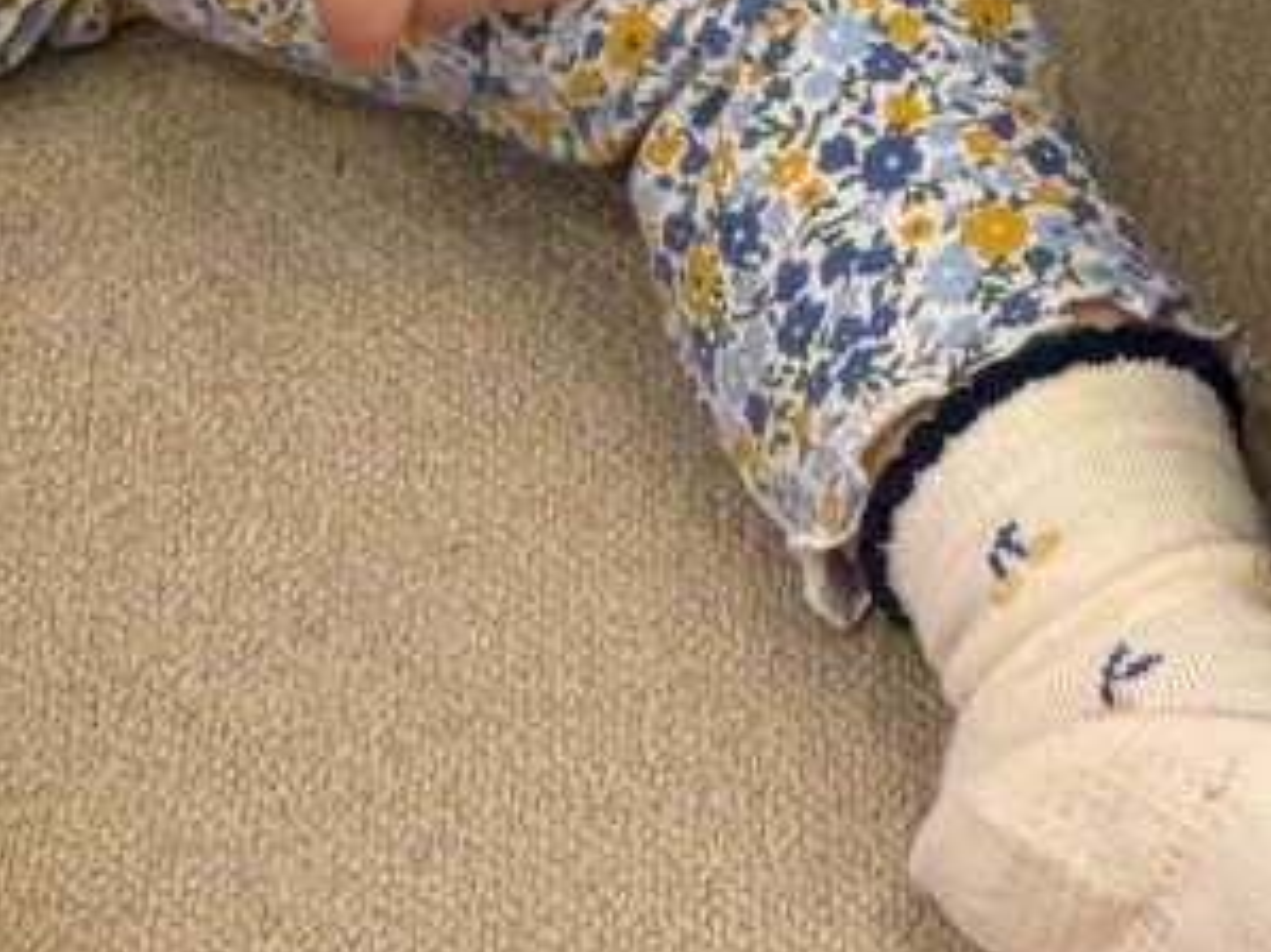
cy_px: -1318
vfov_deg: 8.2
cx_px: 1760
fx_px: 6129
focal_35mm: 167
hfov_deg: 11.5
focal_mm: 5.96
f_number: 1.6
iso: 64
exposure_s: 1/50
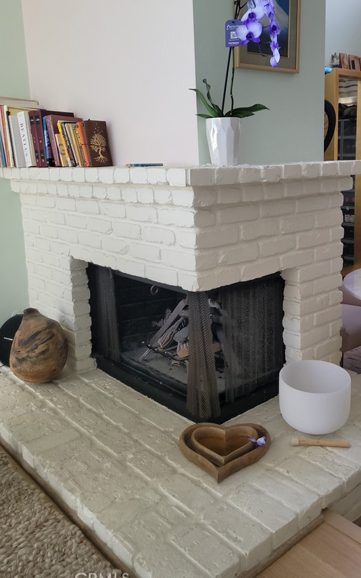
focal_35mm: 33
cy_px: 243
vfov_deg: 57.9
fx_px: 520
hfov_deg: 38.0
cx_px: 233
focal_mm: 5.4
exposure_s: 1/120
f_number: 1.8
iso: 64
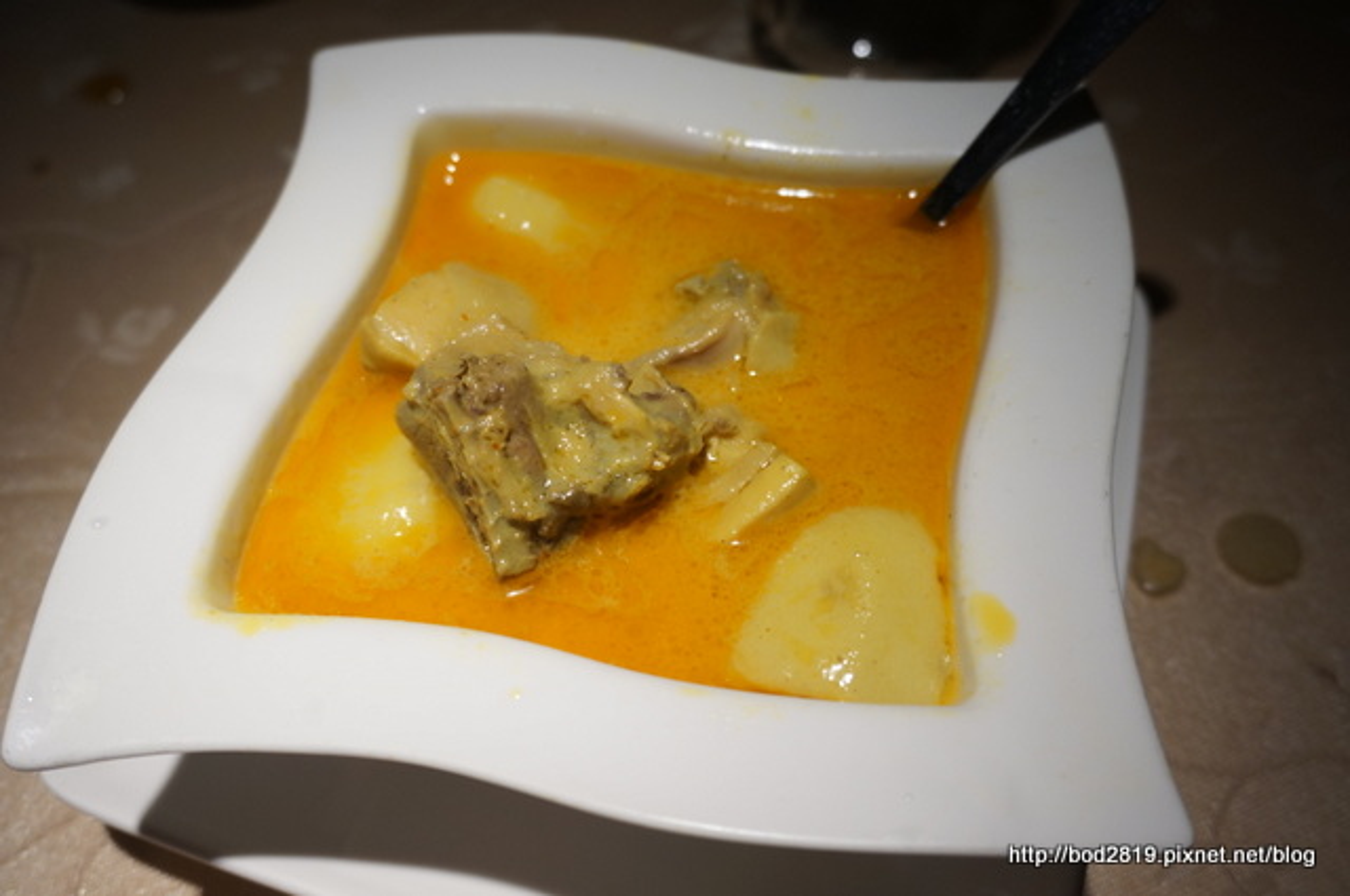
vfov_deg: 39.9
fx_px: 1236
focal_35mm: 33
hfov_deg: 57.3
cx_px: 675
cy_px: 448
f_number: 4
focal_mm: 22
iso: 400
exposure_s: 1/60
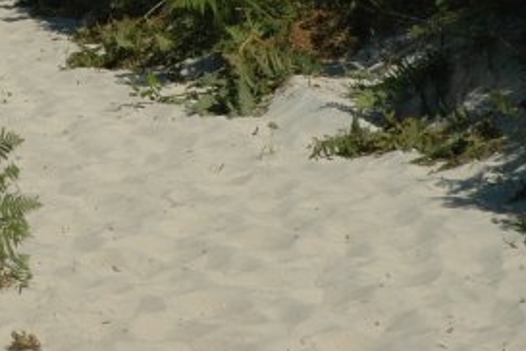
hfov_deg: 8.4
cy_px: -156
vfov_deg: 5.6
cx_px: -83
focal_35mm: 241
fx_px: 3528
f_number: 10
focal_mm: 55
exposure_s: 1/160
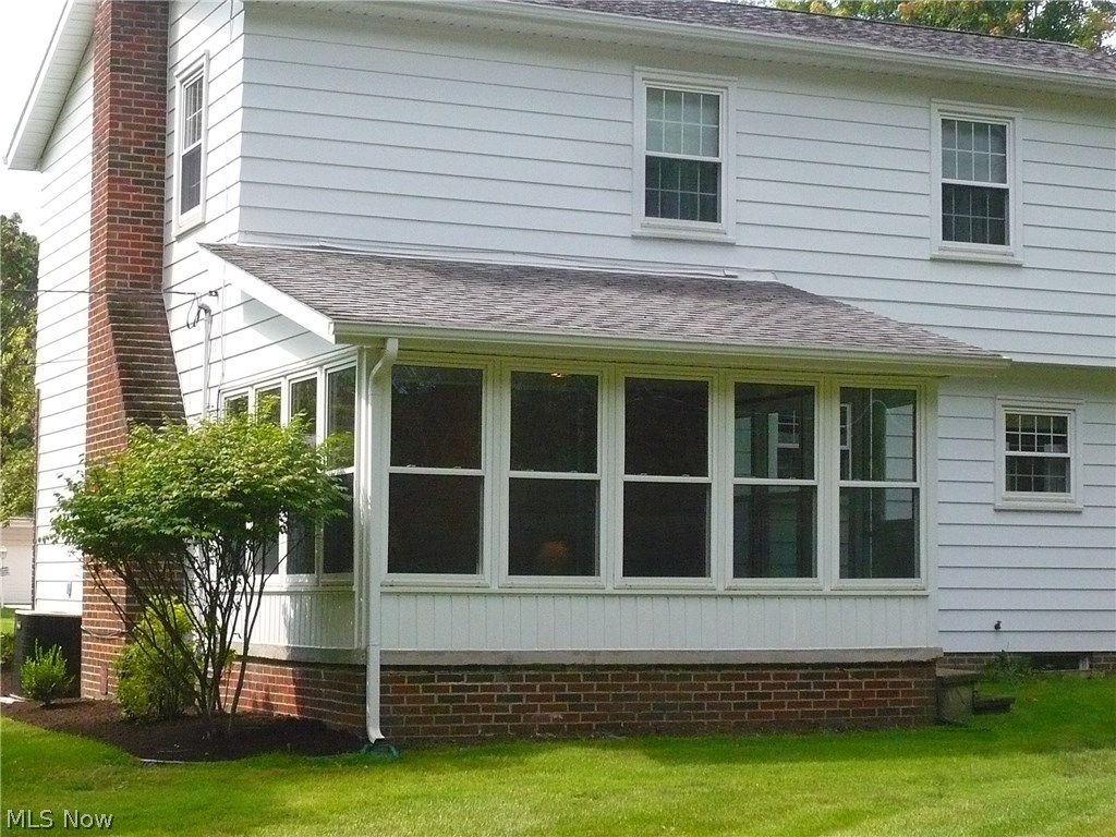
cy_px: 418
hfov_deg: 27.0
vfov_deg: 20.4
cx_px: 558
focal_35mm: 72
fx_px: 2321
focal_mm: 9.9
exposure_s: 1/160
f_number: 10
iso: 400
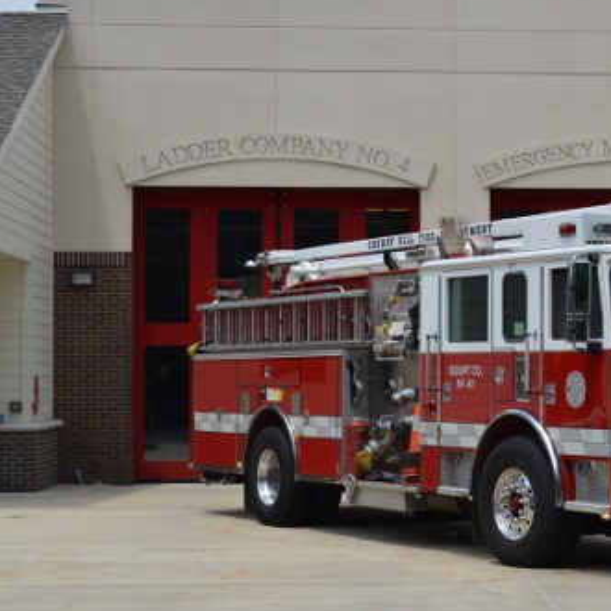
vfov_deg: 18.5
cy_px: 335
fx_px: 1877
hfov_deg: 18.2
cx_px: 531
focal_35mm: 94
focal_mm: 38
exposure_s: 1/200
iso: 100
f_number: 7.1
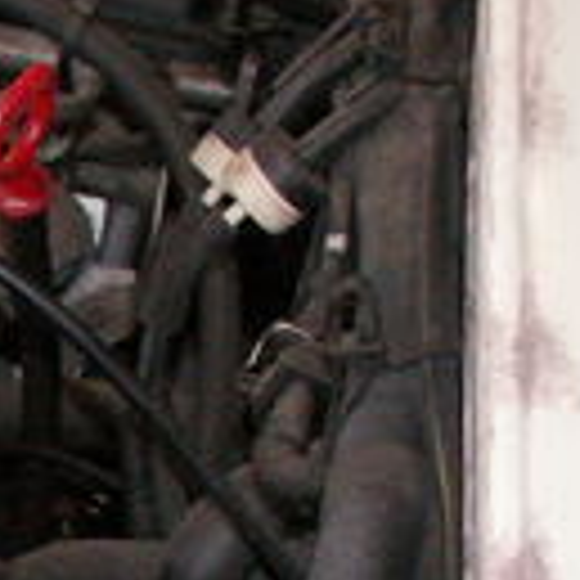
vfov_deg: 10.9
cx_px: -656
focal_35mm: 154
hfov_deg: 10.3
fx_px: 2919
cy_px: 917
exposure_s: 1/40
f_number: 2.8
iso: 160
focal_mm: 5.86
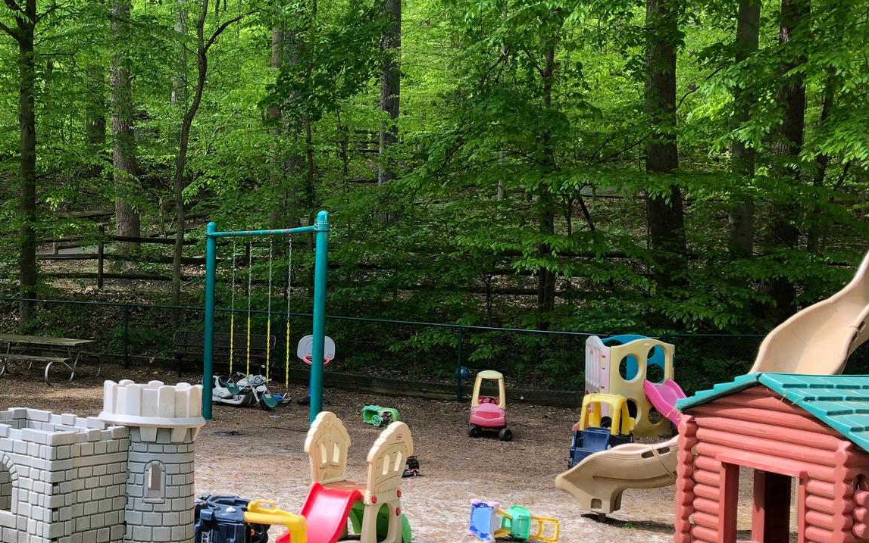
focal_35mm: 53
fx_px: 1255
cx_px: 107
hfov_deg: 36.1
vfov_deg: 24.4
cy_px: 326
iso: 20
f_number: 1.8
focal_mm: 3.99
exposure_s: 1/127
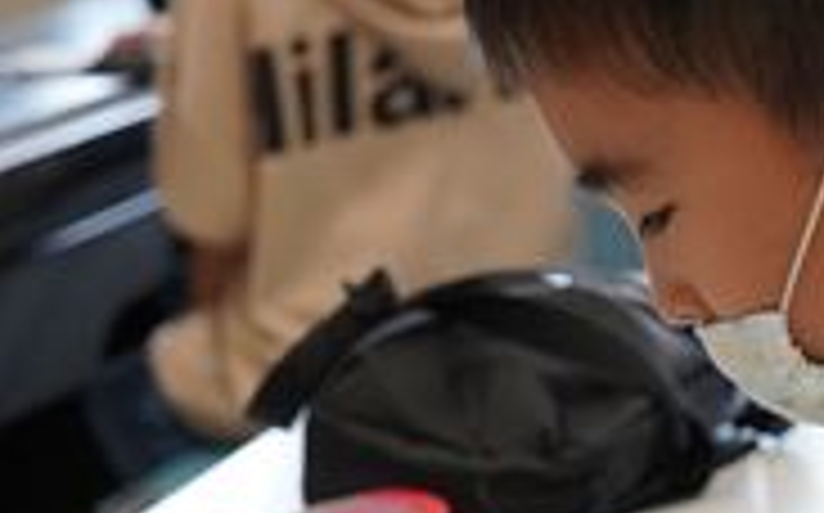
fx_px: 5071
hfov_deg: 9.2
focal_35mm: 226
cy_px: 601
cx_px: 905
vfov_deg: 5.8
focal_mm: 54
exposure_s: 1/160
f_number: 4.5
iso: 1250
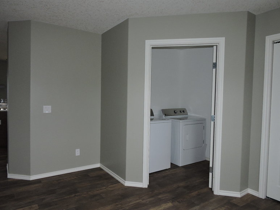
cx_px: 140
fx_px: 194
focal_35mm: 24
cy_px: 105
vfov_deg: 56.8
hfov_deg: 71.6
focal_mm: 4.3
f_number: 3.3
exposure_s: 1/30
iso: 200
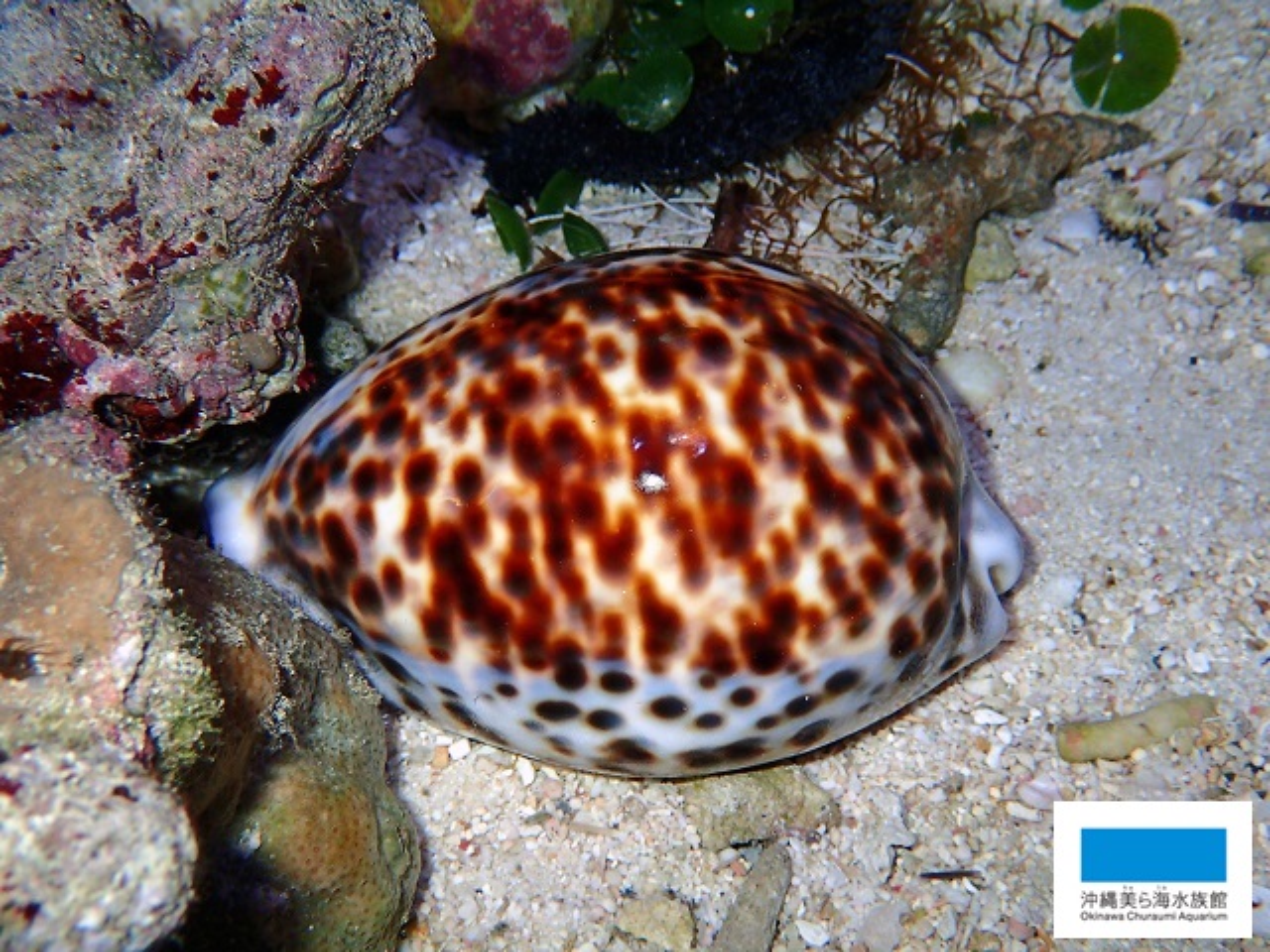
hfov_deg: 46.8
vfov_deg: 36.0
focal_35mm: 40
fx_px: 1468
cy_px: 476
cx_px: 635
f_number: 4
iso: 200
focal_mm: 7.34
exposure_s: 1/80
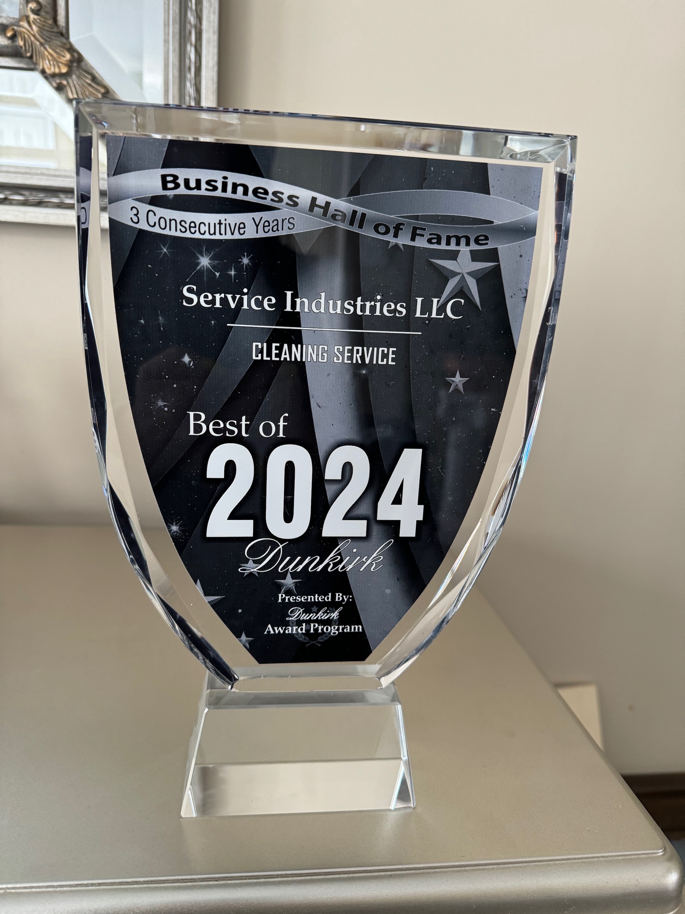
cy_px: 457
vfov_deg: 71.6
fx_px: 633
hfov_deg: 56.8
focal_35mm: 24
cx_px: 342
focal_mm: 6.86
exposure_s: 1/60
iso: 250
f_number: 1.78
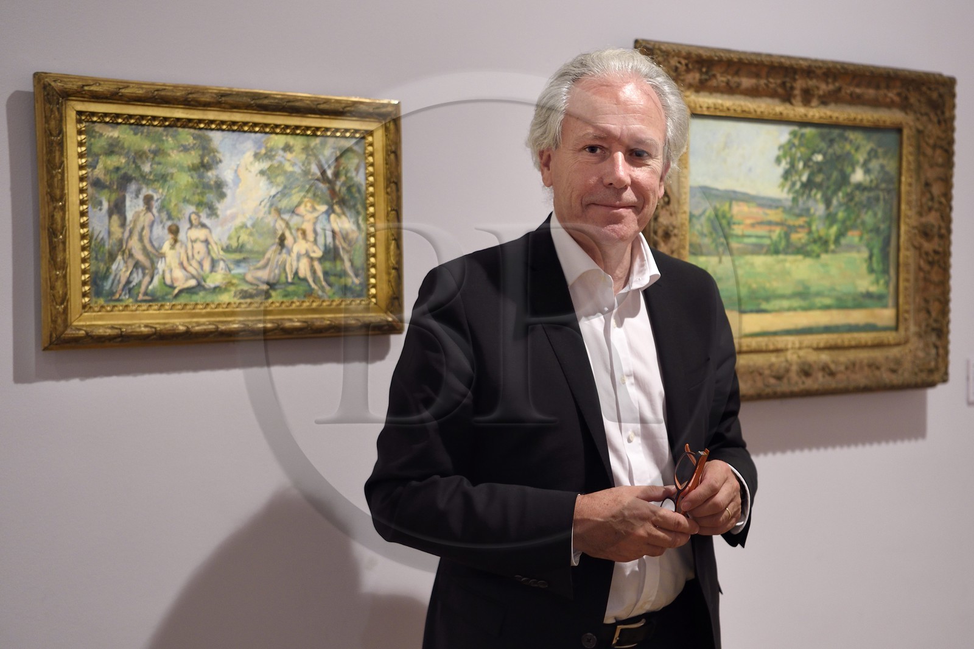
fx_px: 1028
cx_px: 487
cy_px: 324
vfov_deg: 35.0
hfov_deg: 50.7
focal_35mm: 38
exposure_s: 1/50
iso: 800
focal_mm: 38
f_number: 2.8
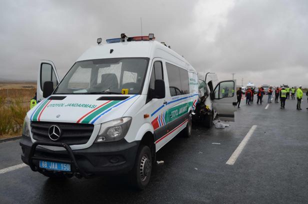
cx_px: 154
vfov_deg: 47.7
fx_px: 231
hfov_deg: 67.5
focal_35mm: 27
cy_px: 102
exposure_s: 1/250
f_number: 8
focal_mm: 18
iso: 140
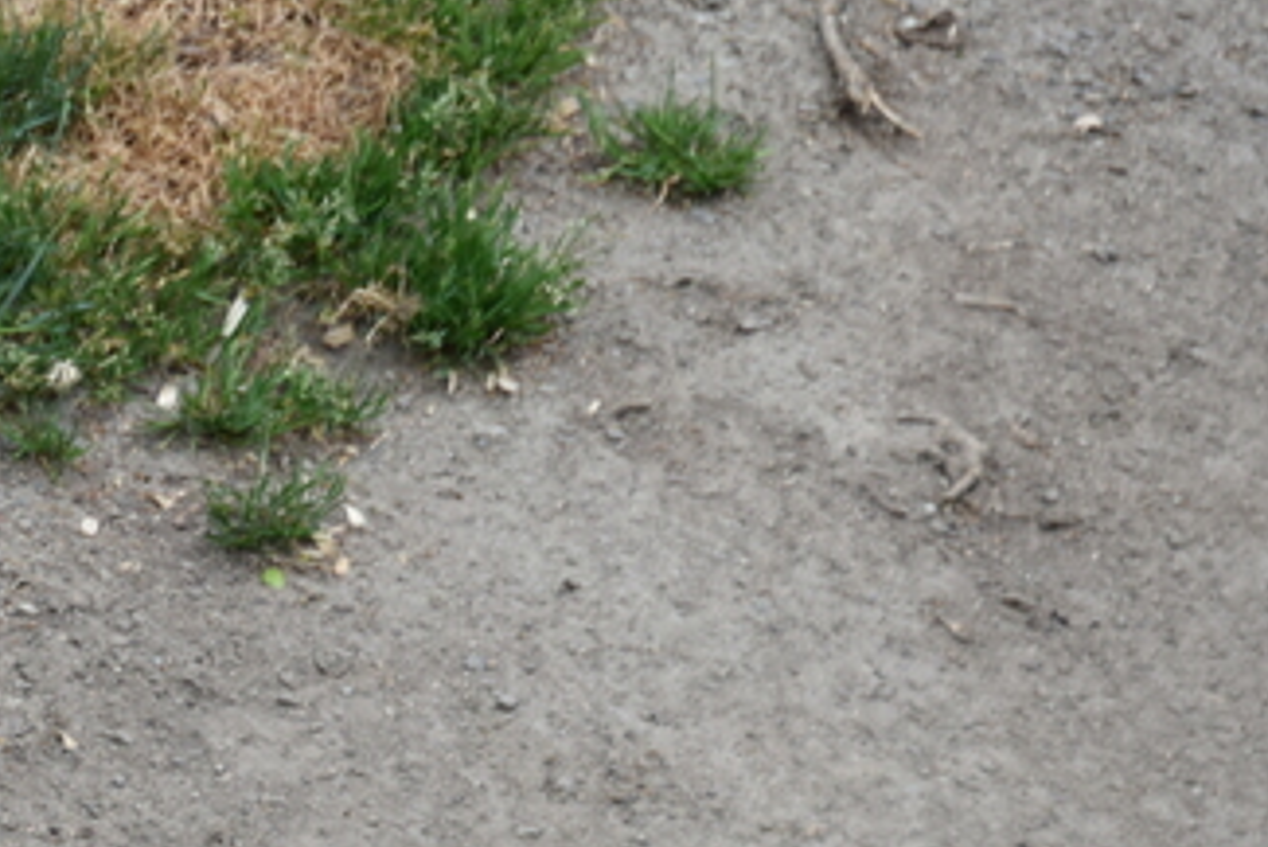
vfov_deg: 2.1
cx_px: -964
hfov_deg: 3.1
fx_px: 23573
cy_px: 183
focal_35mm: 669
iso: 450
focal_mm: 170
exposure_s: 1/400
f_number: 5.6
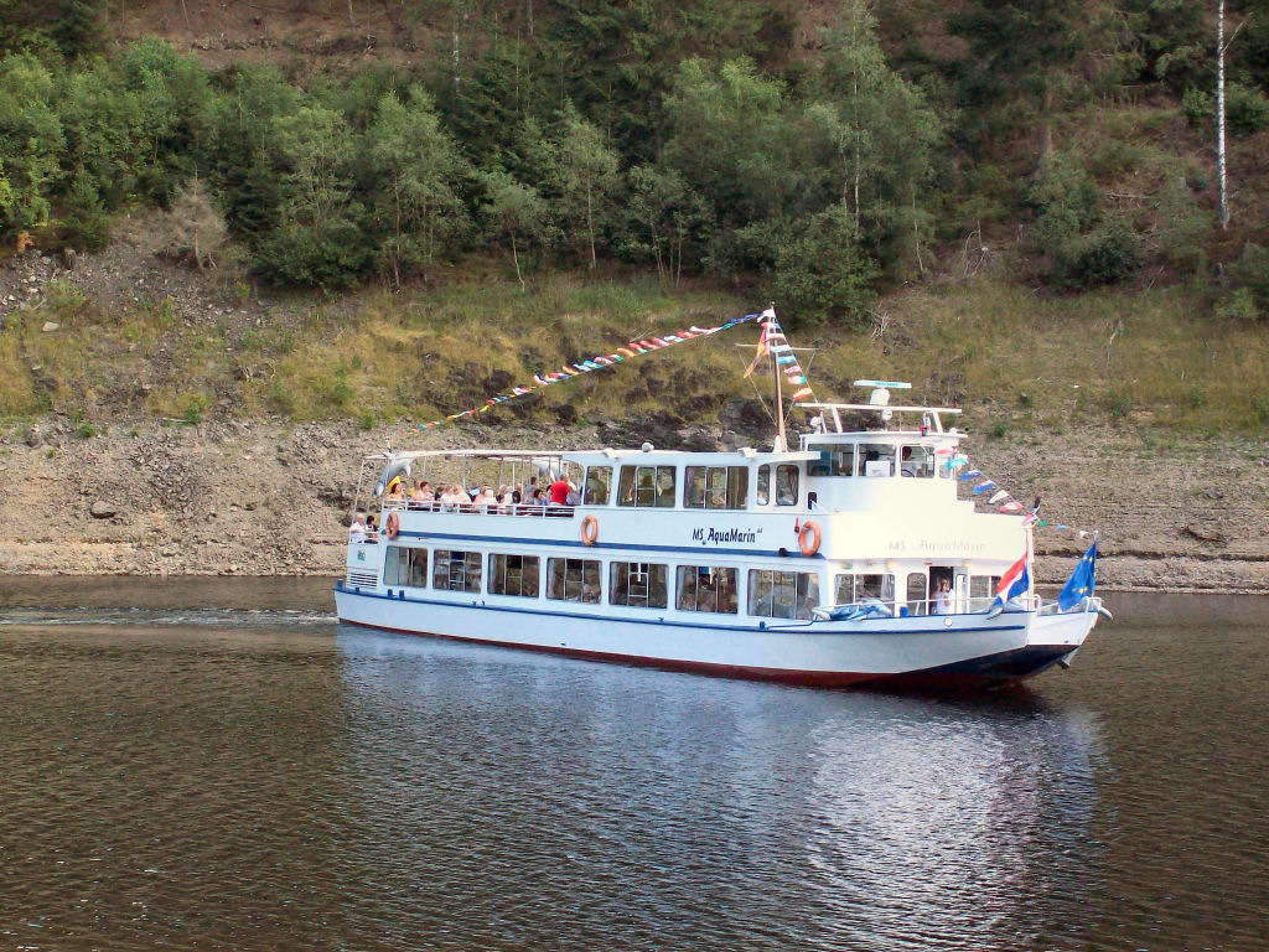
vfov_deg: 13.7
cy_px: 476
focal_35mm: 108
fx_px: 3959
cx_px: 634
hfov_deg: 18.2
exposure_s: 1/249
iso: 200
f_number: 4.8
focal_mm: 18
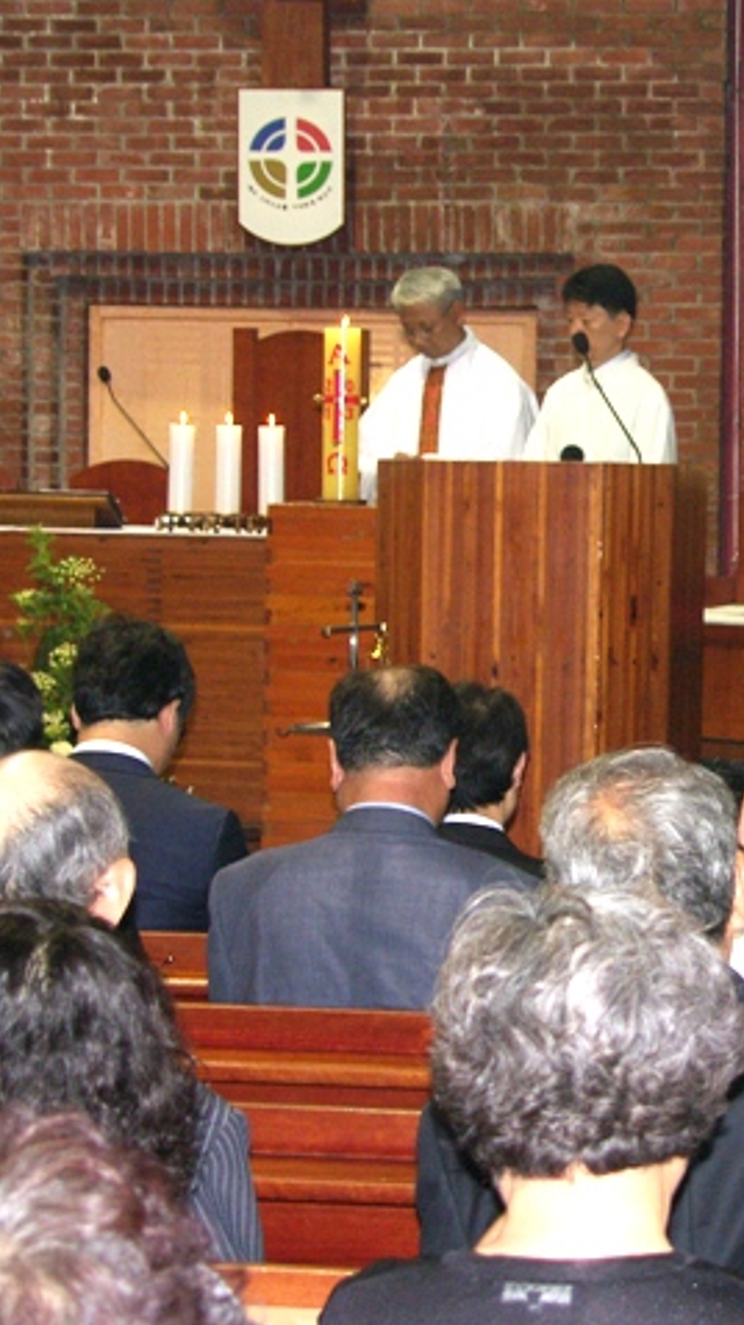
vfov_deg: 22.5
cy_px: 664
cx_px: 775
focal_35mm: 95
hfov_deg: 12.6
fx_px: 3335
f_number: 2.8
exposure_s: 1/60
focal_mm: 16.7
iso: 100
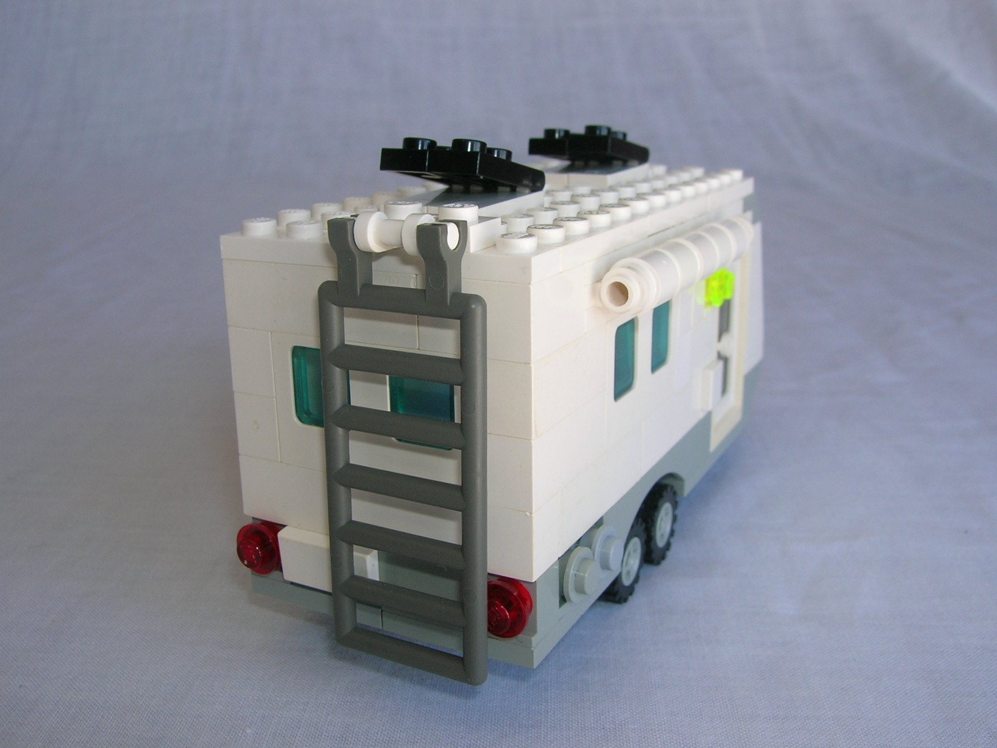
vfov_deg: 40.7
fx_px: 1008
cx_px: 498
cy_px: 374
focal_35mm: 35
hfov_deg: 52.6
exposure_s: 1/52.8
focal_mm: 5.8
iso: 50
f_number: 4.9
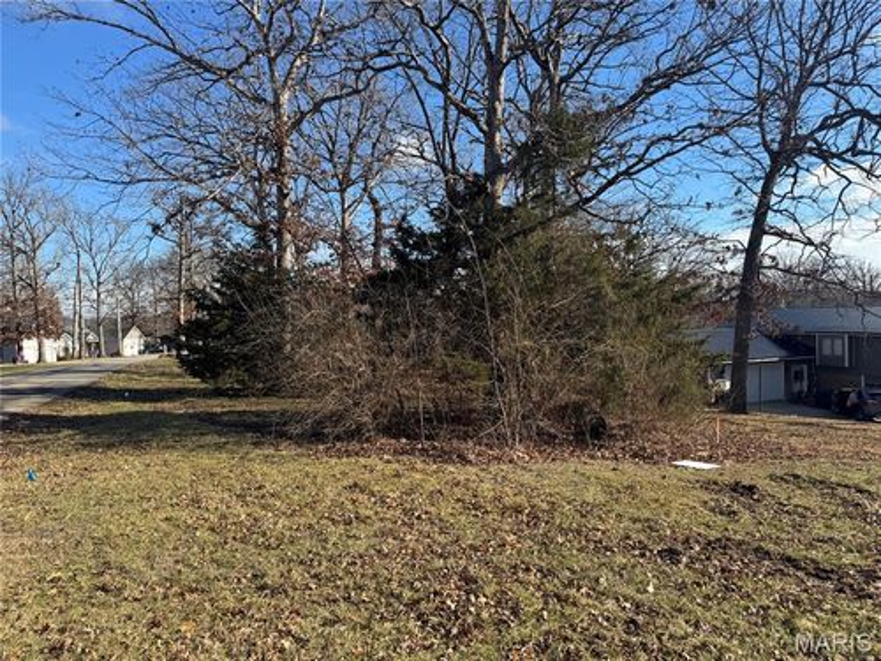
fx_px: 611
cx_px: 440
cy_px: 330
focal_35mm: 24
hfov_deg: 71.6
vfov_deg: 56.8
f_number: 1.78
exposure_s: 1/2415
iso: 80
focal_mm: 6.76
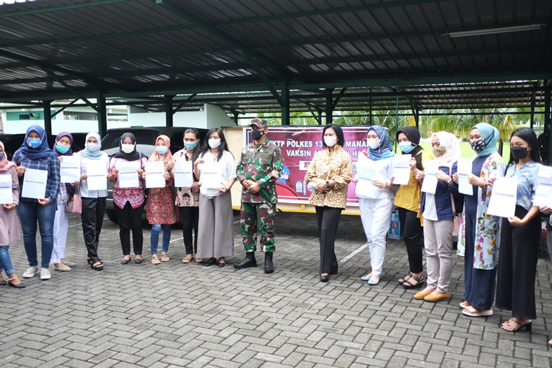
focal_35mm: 35
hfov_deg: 54.4
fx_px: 537
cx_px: 276
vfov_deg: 37.8
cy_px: 184
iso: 800
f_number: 2
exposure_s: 1/4000
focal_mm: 23
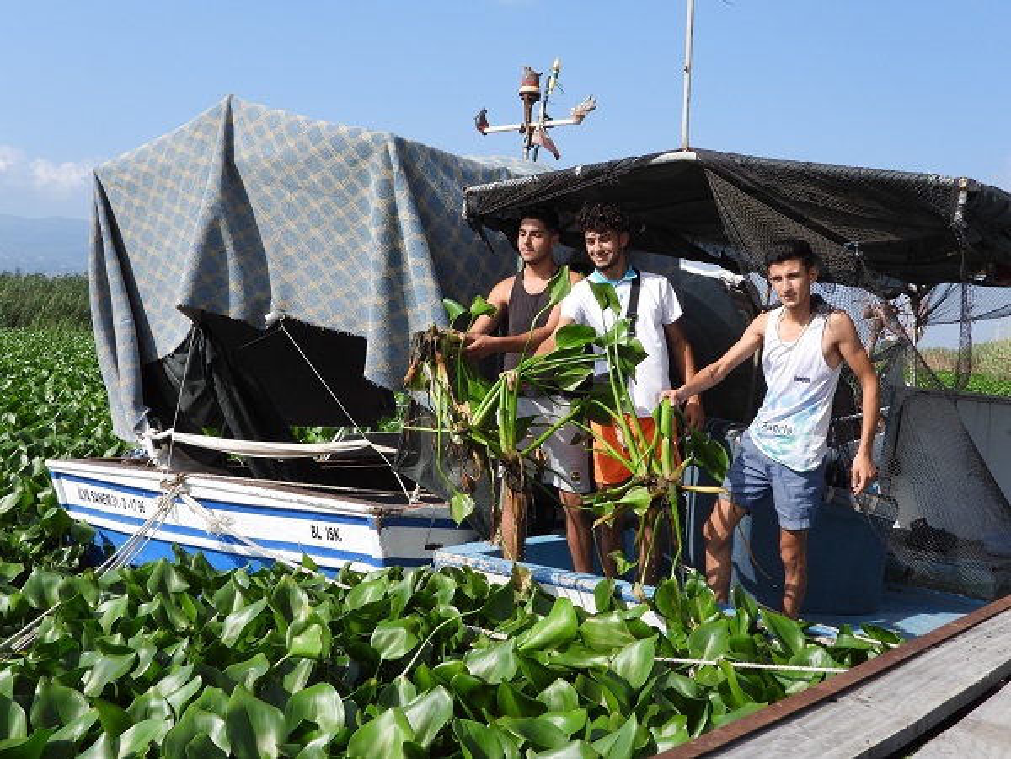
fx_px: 1197
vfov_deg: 35.1
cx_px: 506
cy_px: 380
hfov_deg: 45.8
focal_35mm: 41
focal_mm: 7.4
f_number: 3.2
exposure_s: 1/1250
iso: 100
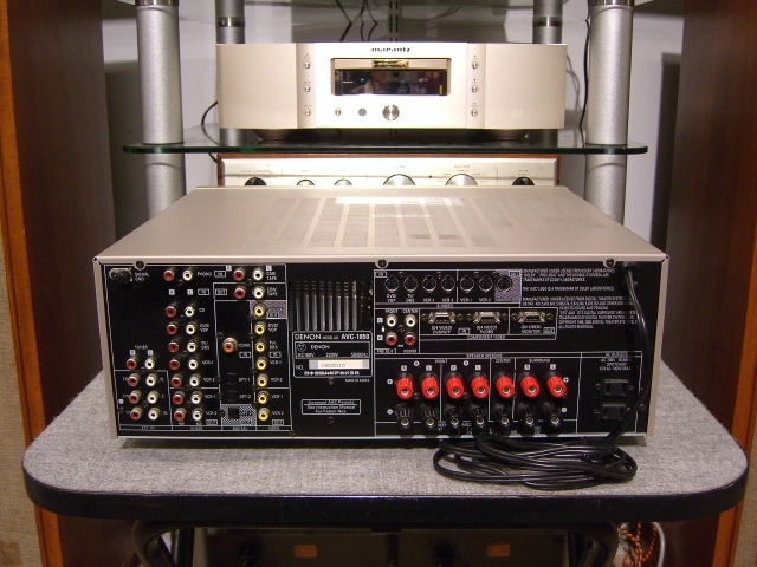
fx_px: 831
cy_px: 284
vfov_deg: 37.7
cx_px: 378
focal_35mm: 38
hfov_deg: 49.0
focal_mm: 7.9
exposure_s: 1/40
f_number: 2.8
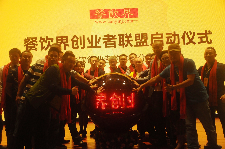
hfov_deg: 51.3
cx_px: 112
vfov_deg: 35.4
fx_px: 234
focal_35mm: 38
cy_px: 74
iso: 2000
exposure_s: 1/200
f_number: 4
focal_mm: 25
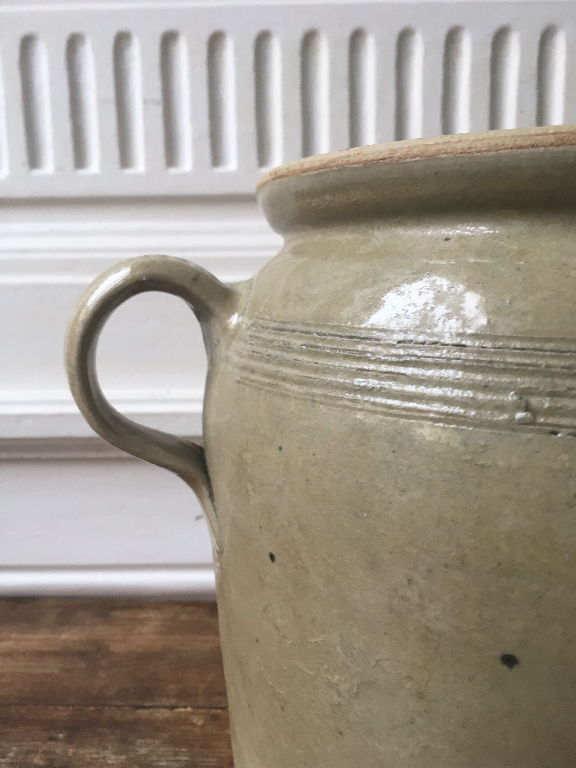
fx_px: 643
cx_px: 288
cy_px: 384
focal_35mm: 29
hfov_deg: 48.2
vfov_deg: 61.7
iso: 32
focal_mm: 4.15
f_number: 2.2
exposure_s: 1/33
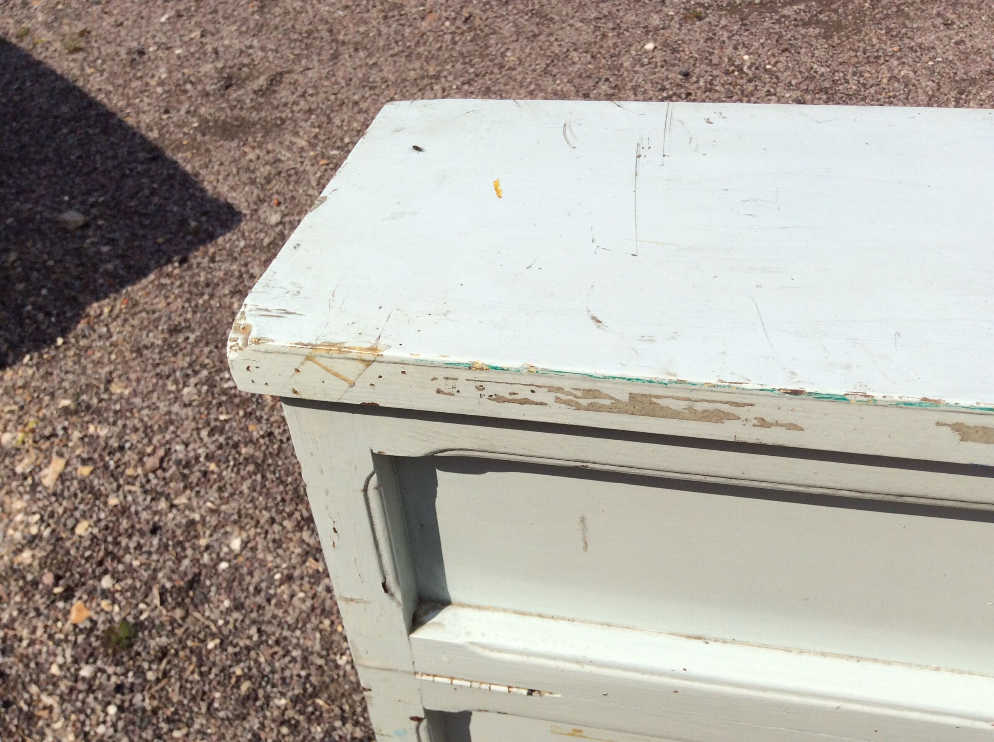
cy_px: 371
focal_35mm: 32
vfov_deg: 44.1
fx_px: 918
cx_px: 497
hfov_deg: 56.9
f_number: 2.4
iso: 32
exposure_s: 1/3817
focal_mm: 3.3
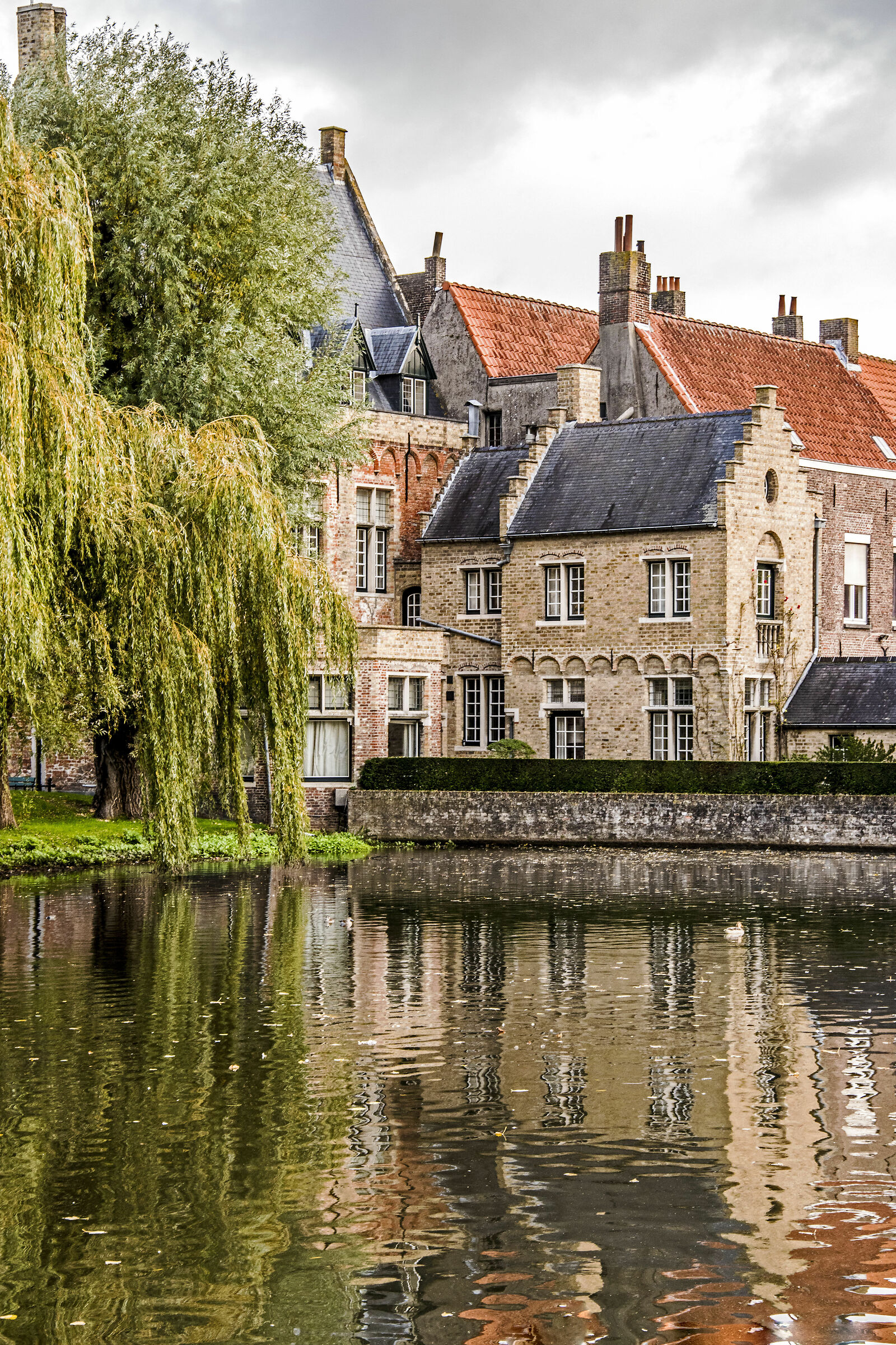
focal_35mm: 78
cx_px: 448
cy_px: 672
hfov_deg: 17.5
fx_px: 2912
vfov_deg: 26.0
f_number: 9
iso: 400
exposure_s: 1/100
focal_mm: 52
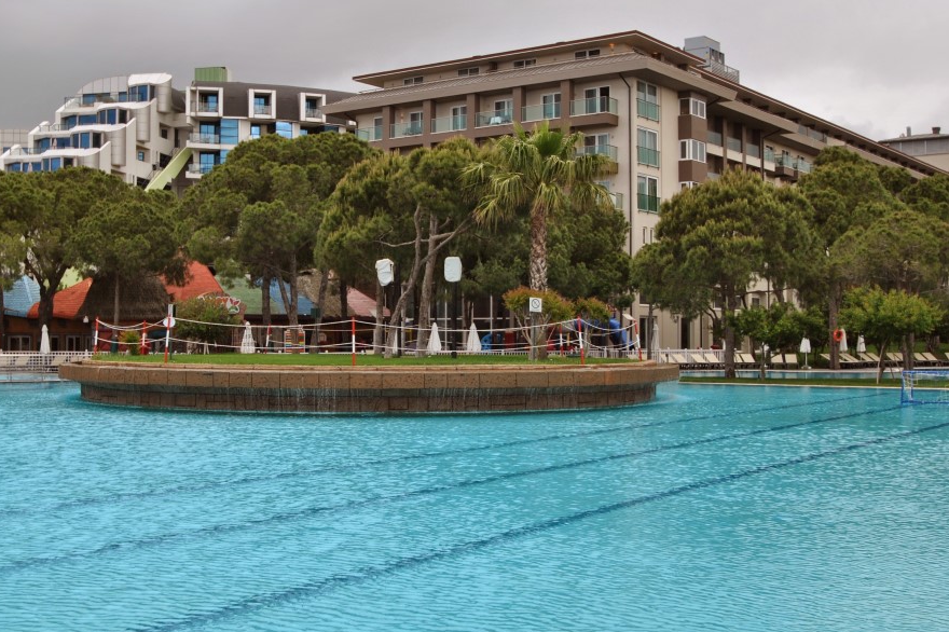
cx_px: 400
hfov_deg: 41.8
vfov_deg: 28.6
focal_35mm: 47
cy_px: 319
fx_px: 1238
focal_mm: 24
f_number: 5.6
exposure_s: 1/125
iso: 100
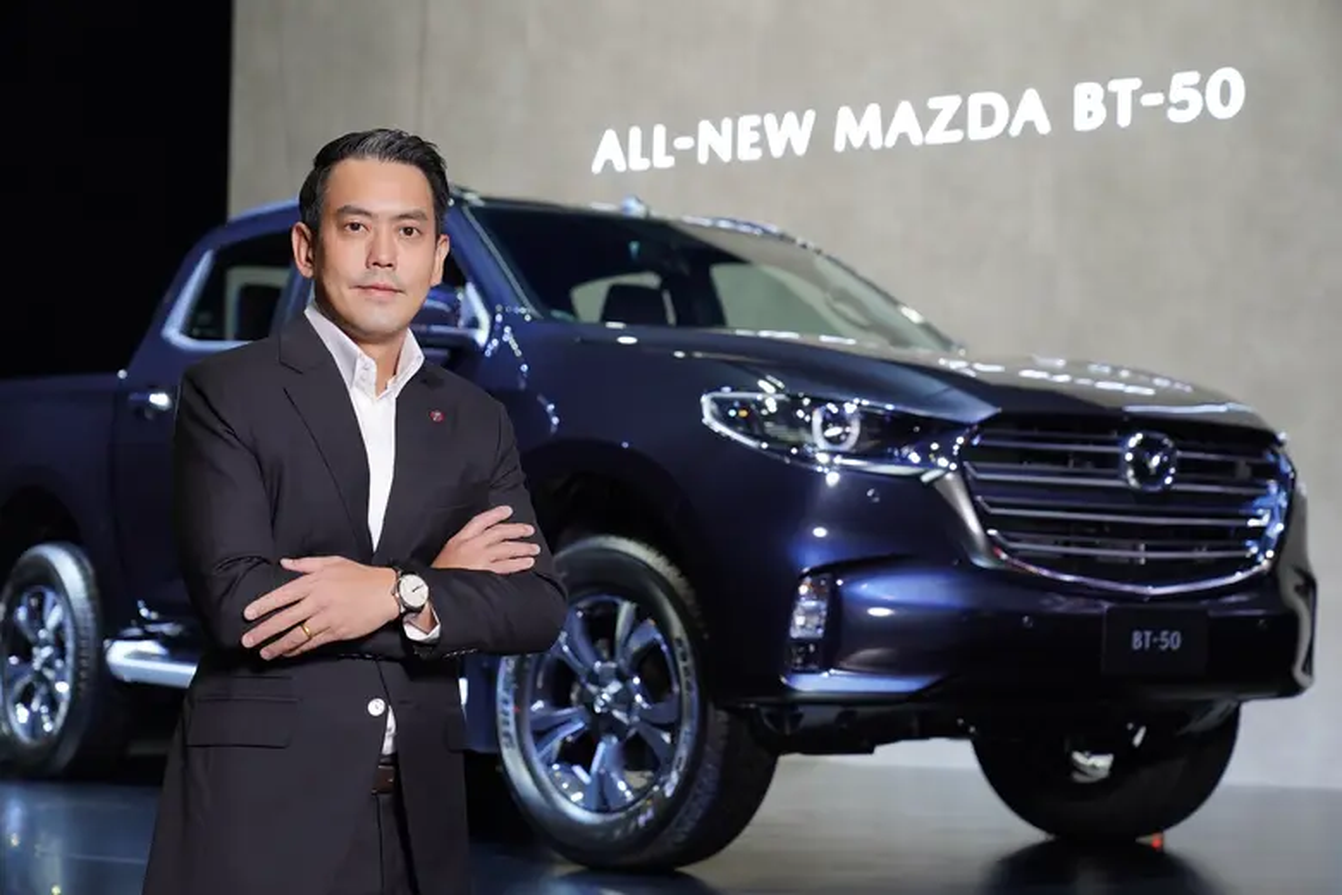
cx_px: 671
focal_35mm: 69
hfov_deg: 29.2
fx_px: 2572
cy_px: 448
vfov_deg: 19.7
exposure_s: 1/160
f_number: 4
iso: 1600
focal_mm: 69
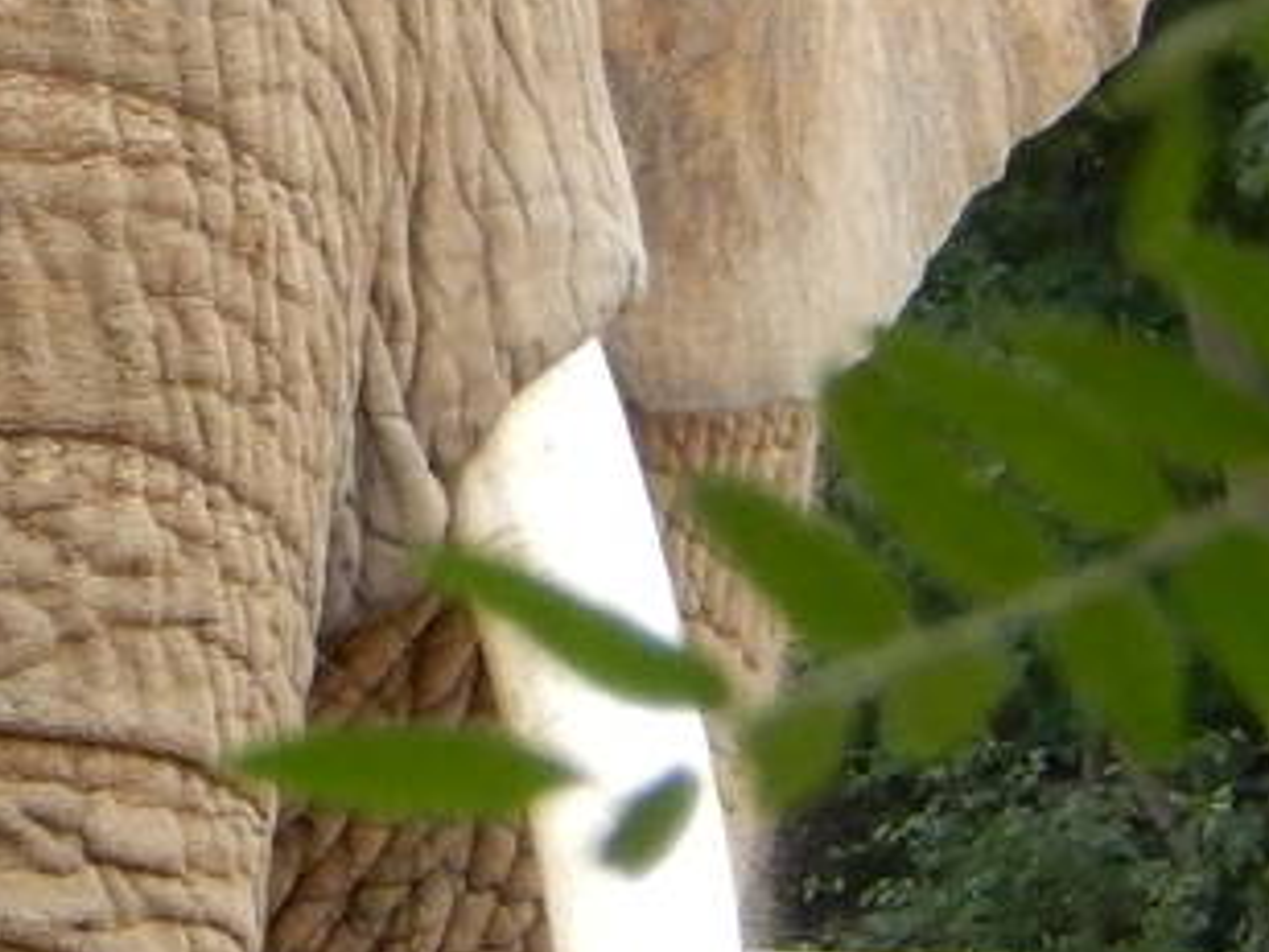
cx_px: -82
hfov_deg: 2.3
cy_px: 82
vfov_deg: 1.7
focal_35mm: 879
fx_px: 32224
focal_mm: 30.3
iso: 400
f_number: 5.7
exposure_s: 1/160
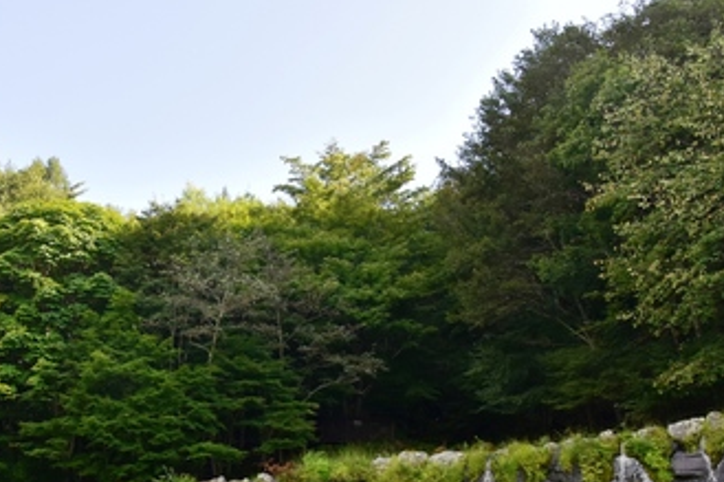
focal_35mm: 54
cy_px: 430
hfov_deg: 36.2
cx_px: 196
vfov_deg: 24.3
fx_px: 1085
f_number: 10
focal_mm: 20
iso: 400
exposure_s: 1/200
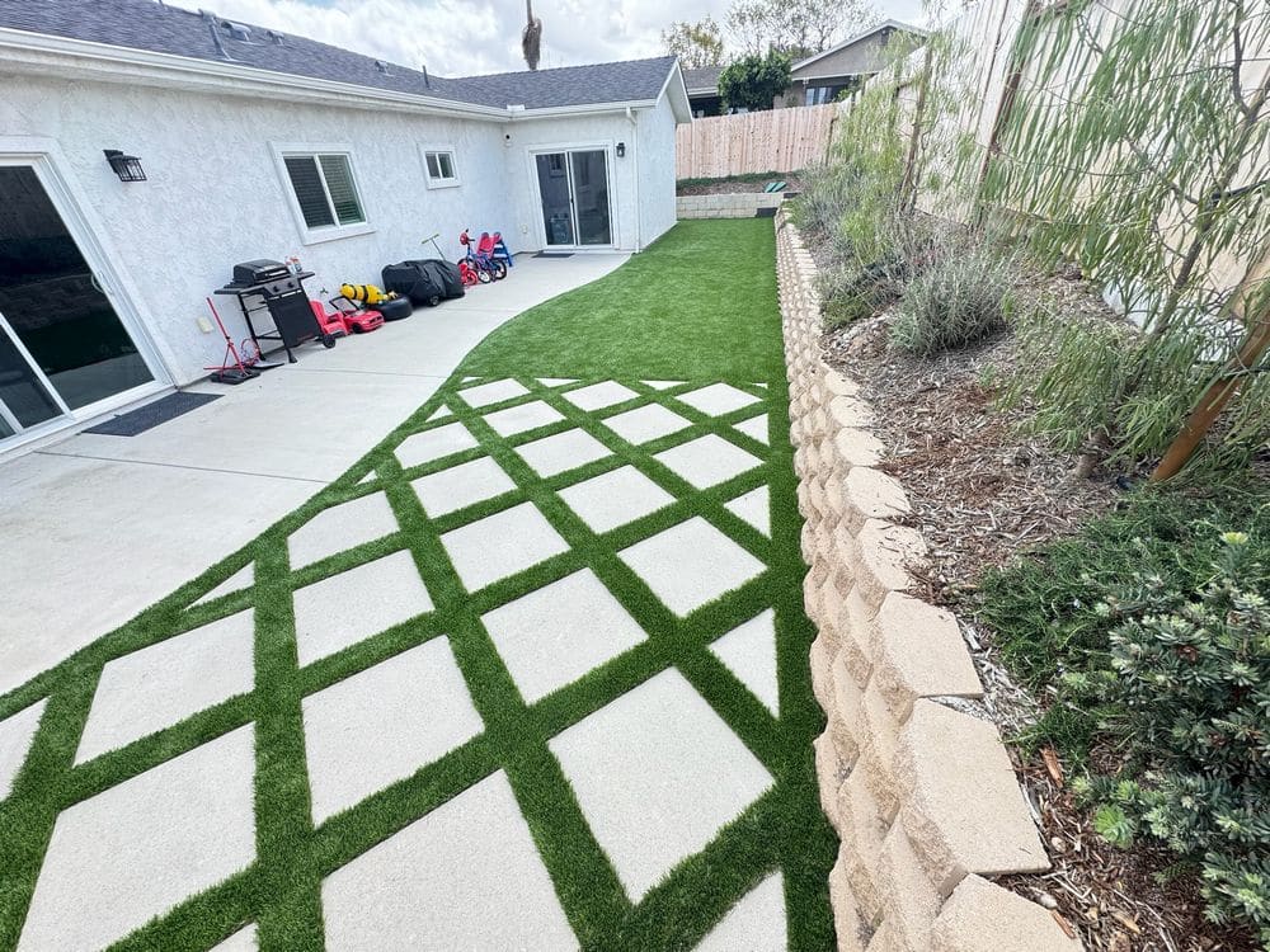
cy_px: 476
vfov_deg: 85.7
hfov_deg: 102.1
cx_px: 635
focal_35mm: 14
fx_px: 514
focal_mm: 2.22
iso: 40
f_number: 2.2
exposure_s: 1/287
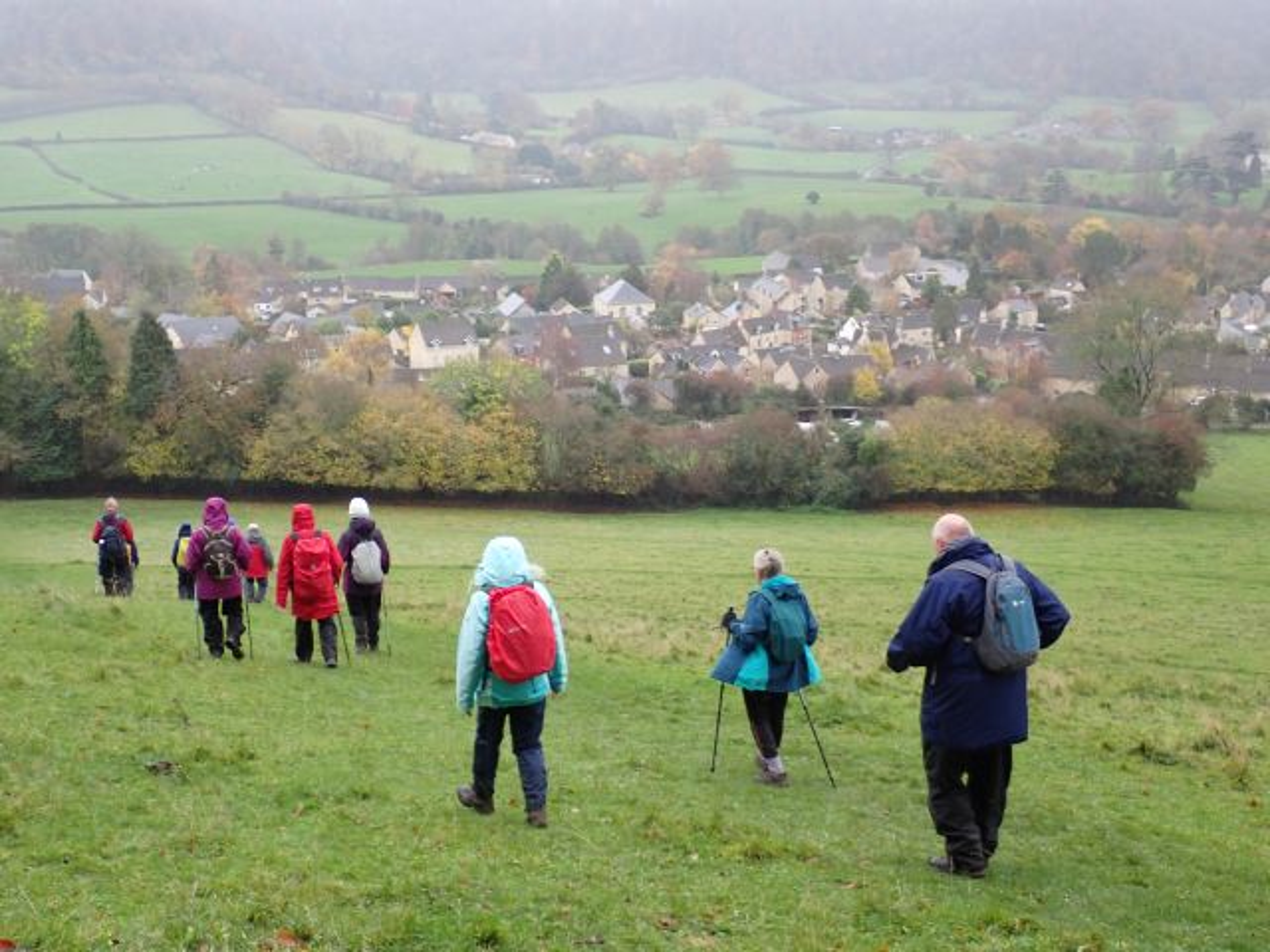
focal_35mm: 47
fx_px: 1724
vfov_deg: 30.9
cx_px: 635
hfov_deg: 40.4
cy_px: 476
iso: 200
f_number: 3.1
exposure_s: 1/100
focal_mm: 8.4
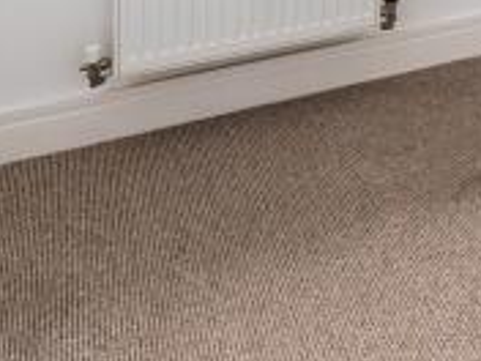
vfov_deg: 17.2
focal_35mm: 67
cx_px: 713
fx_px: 931
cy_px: -319
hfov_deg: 23.4
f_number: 8
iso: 100
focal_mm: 12
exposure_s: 1/3
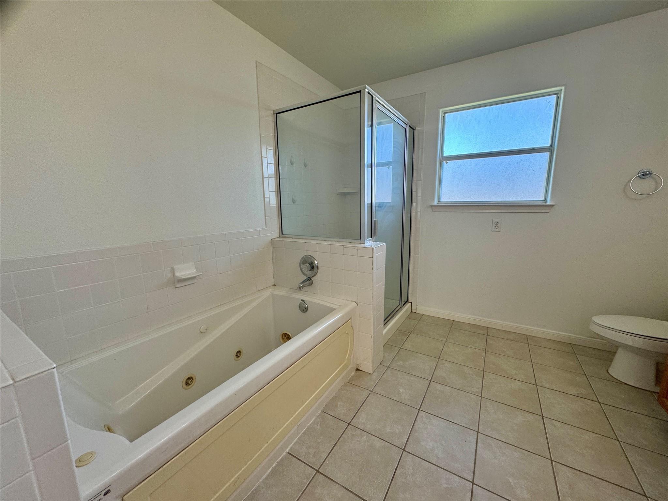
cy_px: 250
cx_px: 334
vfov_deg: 85.7
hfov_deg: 102.1
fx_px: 270
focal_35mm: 14
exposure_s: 1/120
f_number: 2.2
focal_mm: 2.22
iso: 125
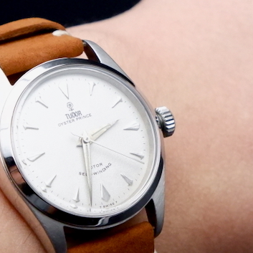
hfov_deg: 8.9
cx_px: 180
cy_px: 99
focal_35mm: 196
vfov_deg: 8.9
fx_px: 1621
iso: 6400
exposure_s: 1/4000
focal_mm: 40.7
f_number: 6.4
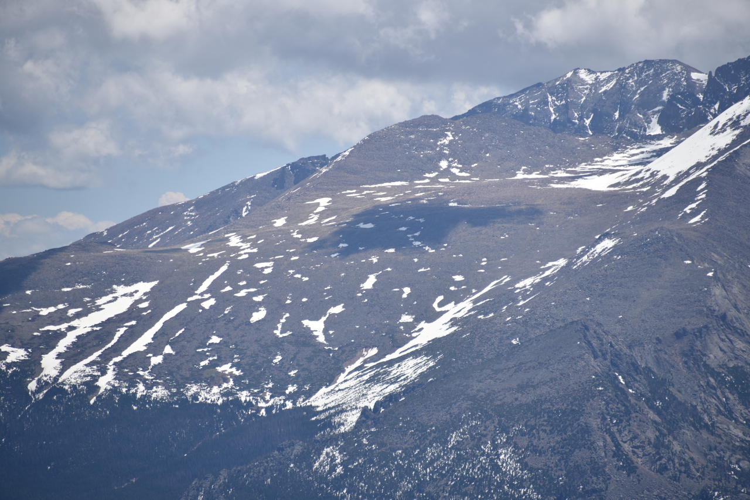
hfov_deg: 6.9
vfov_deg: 4.6
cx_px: 375
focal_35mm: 300
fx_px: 6251
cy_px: 250
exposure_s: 1/640
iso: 100
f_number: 7.1
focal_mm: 300
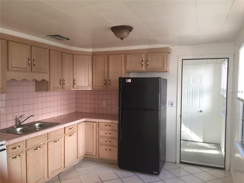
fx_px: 204
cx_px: 122
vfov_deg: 48.2
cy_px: 92
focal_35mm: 29
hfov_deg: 61.7
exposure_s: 1/30
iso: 100
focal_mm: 4.15
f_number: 2.2
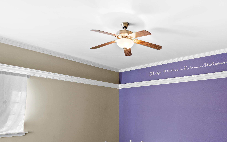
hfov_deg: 64.5
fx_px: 173
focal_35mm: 28
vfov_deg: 42.5
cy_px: 114
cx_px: 154
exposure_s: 1/50
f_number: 4
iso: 1250
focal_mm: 18
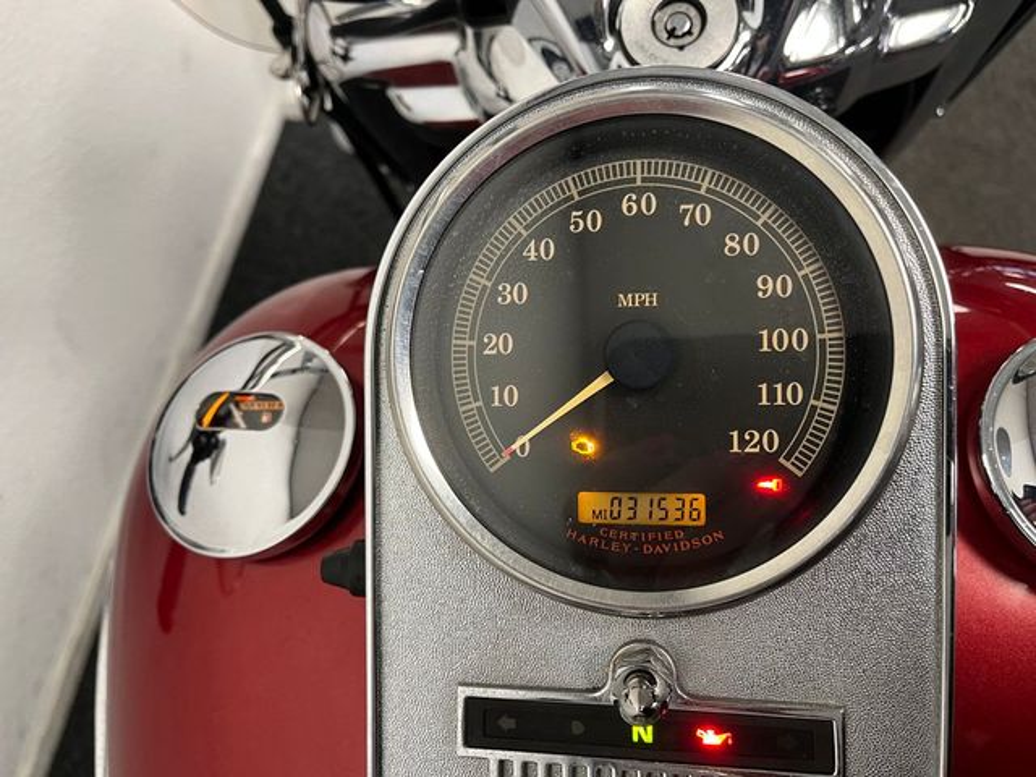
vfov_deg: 53.1
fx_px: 778
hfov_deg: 67.3
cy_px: 388
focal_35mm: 26
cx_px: 518
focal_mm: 5.1
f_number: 1.6
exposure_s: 1/50
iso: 125
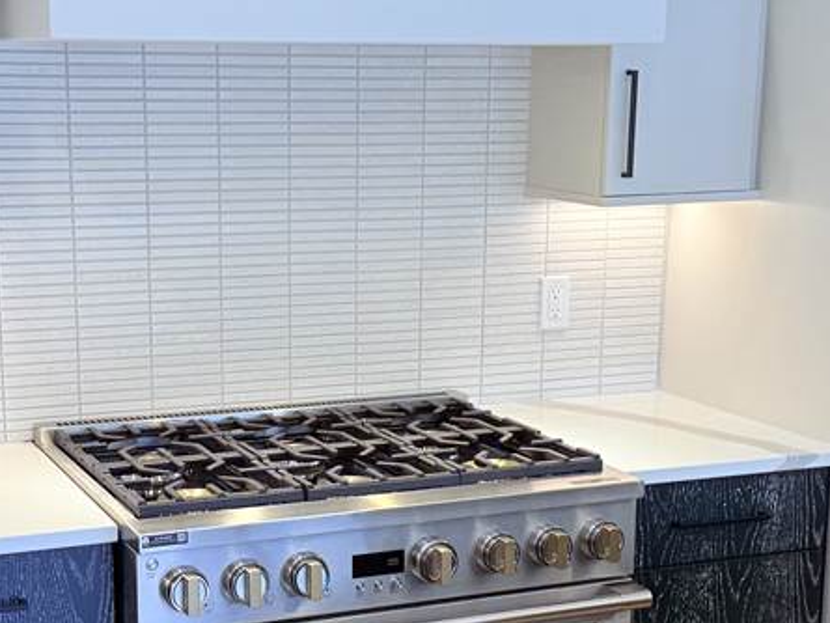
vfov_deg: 21.2
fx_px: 1655
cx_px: 353
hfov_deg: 28.1
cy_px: 445
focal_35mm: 69
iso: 64
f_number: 1.78
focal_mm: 6.76
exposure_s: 1/120
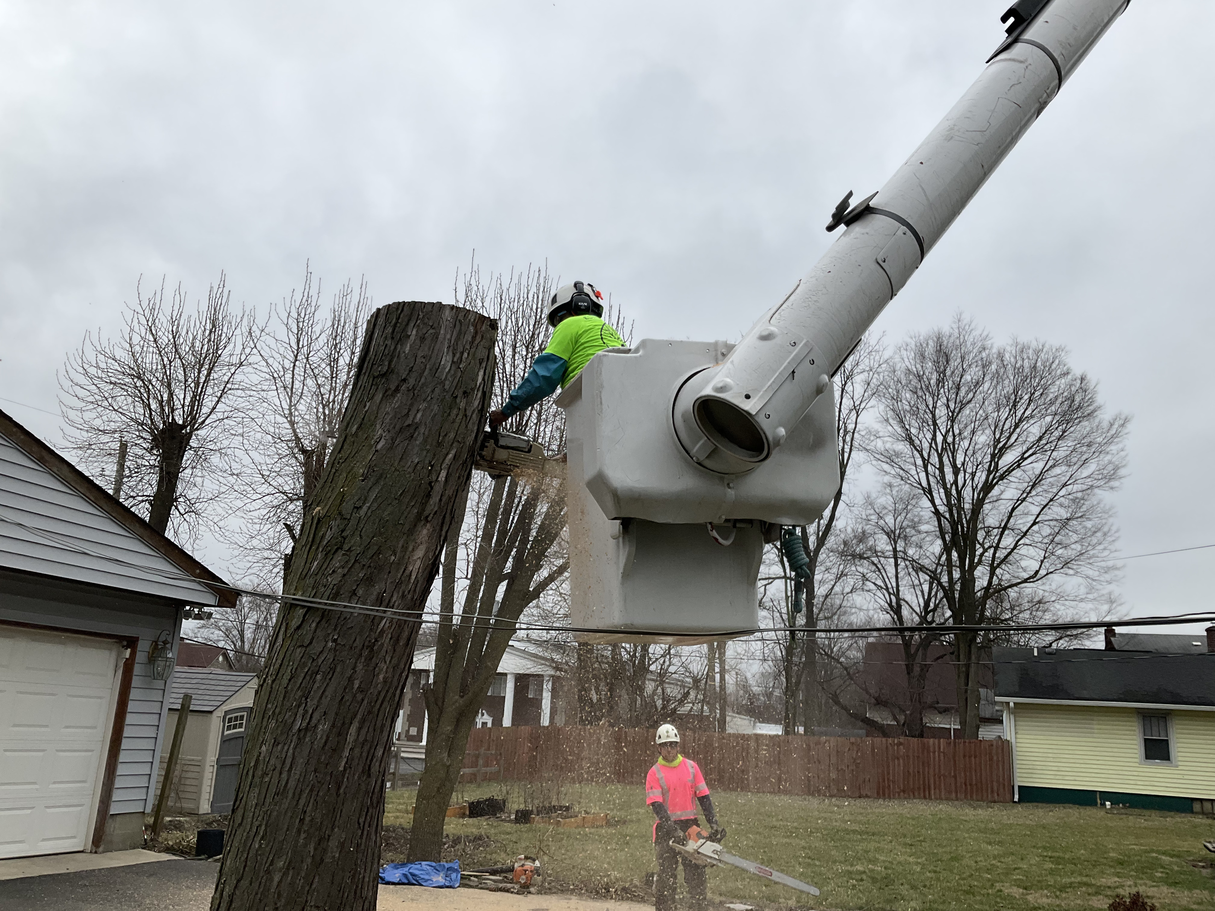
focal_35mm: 29
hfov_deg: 61.7
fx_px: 1018
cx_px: 608
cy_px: 456
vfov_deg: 48.2
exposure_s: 1/804
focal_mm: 3
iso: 25
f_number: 1.8
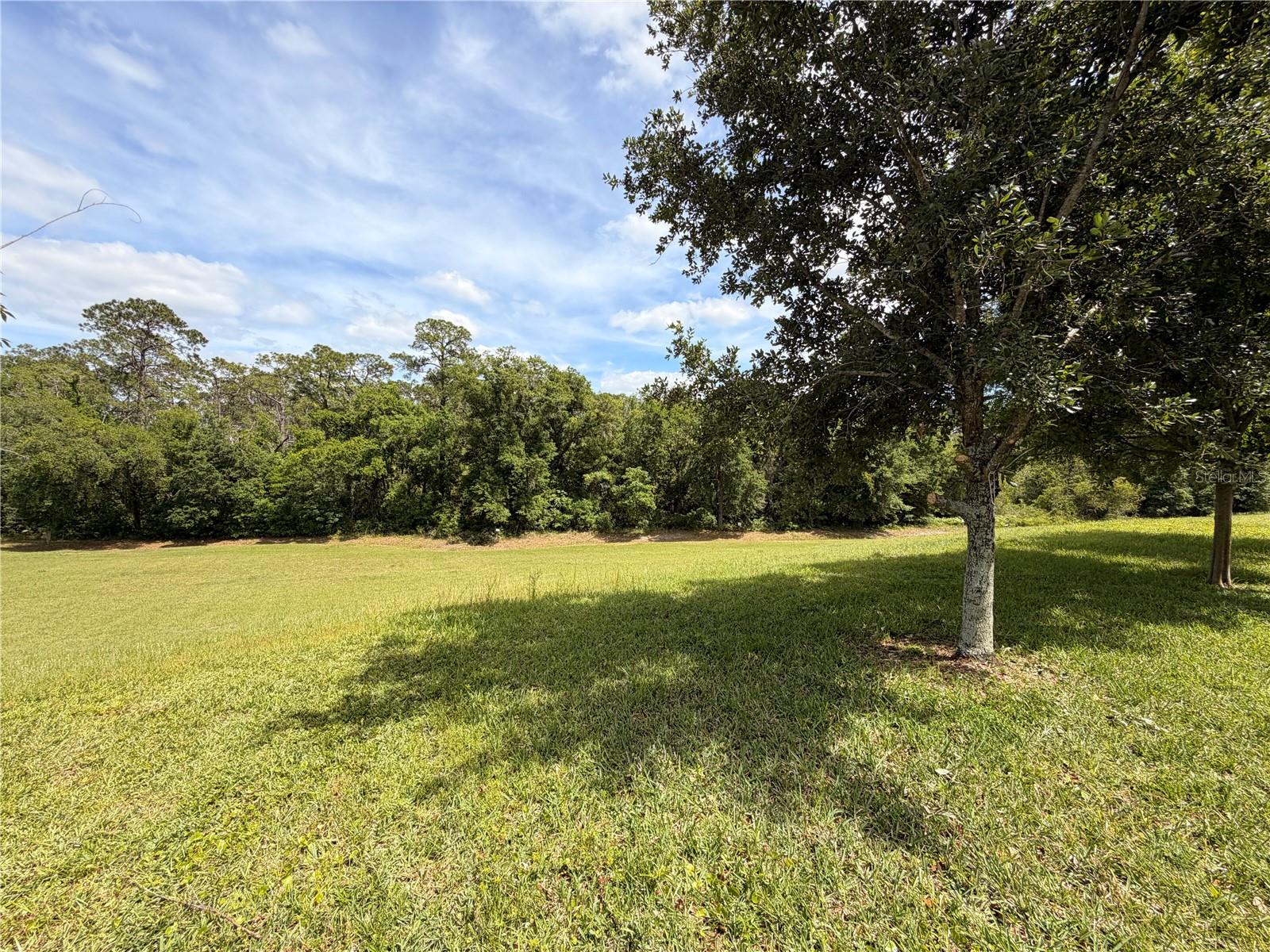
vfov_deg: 85.7
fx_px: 514
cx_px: 635
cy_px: 476
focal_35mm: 14
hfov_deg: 102.1
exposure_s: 1/770
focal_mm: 2.22
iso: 20
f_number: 2.2
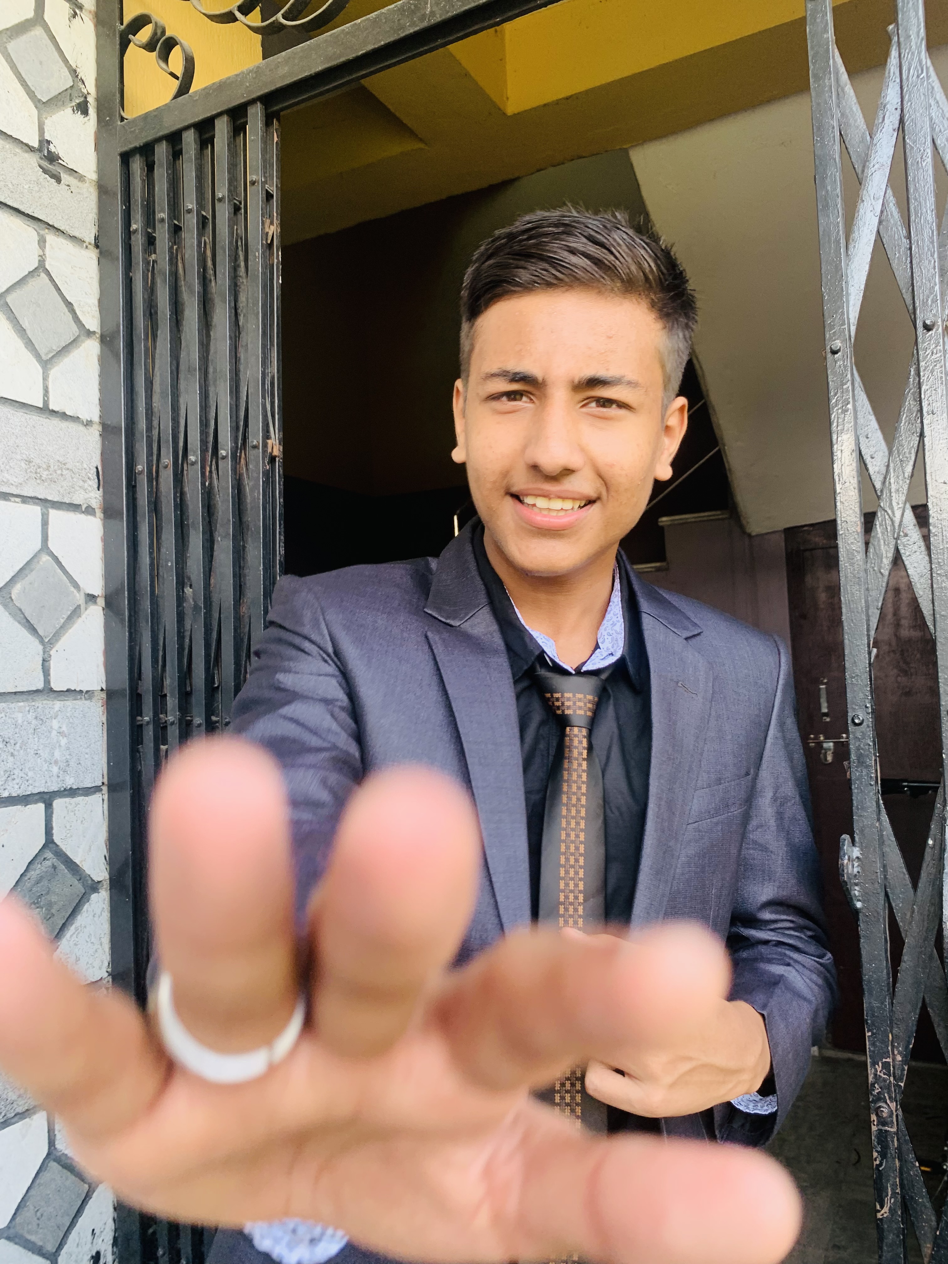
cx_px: 474
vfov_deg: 67.3
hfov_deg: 53.1
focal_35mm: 26
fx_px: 949
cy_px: 632
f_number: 1.8
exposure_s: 1/122
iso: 40
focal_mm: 4.25
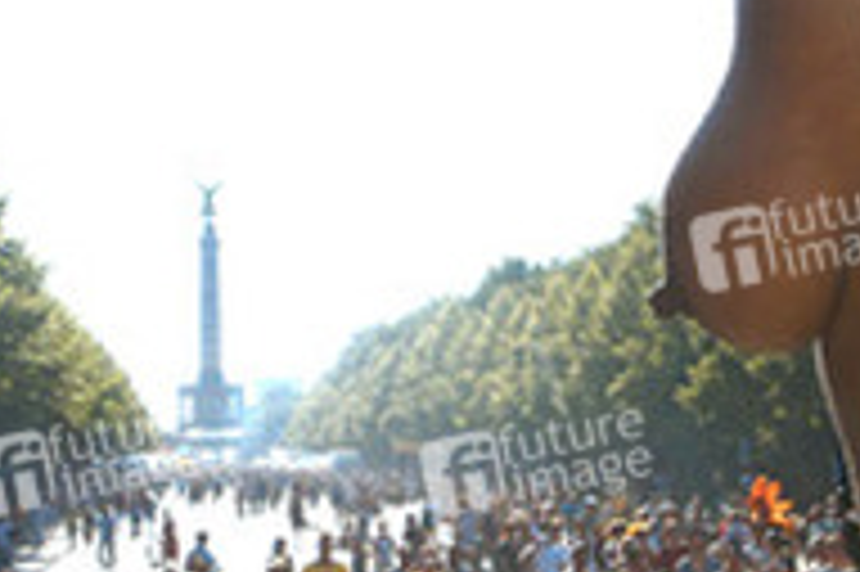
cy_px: 351
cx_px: 416
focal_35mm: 85
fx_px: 2029
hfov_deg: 23.9
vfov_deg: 16.0
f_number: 14
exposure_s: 1/125
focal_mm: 24
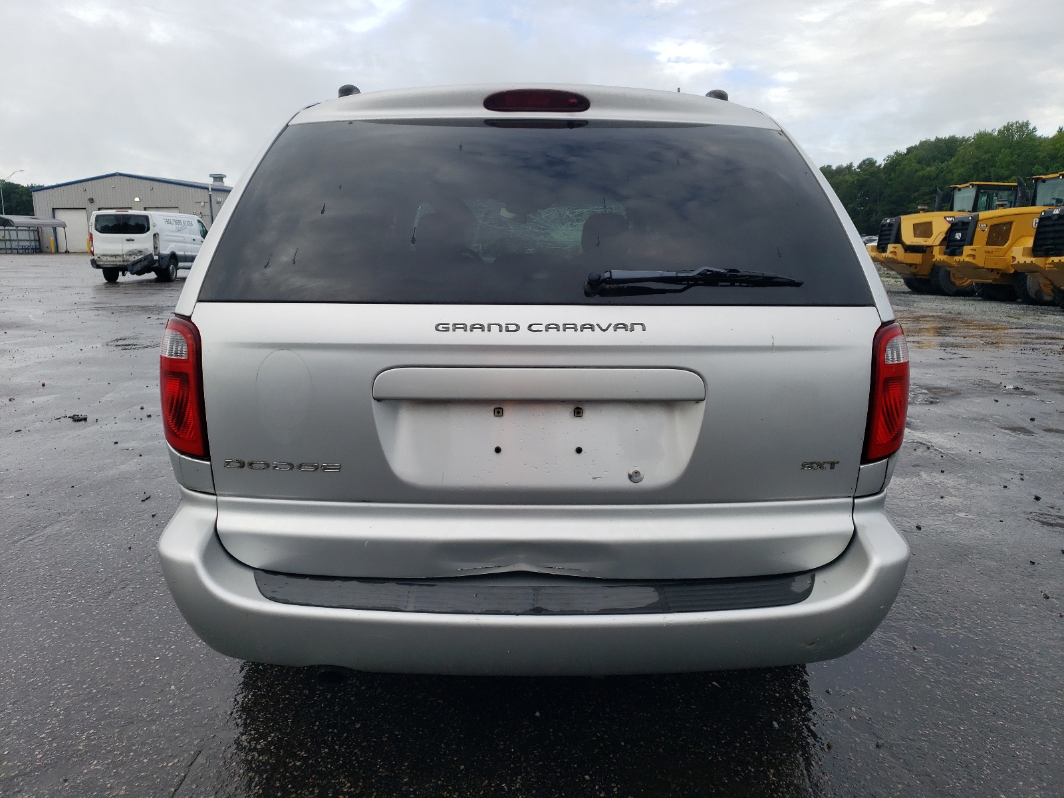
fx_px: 799
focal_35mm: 26
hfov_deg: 67.3
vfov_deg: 53.1
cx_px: 532
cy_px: 399
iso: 50
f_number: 1.5
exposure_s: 1/1111
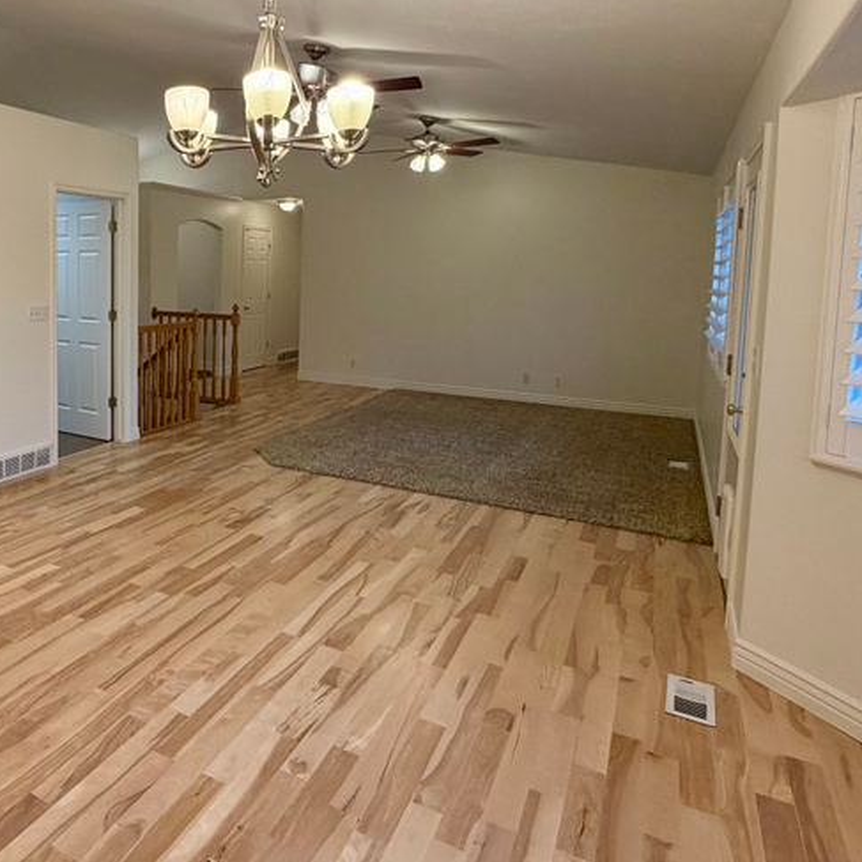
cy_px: 326
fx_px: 733
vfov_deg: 60.2
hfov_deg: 56.9
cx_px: 186
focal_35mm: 26
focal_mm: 2.22
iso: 160
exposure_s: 1/120
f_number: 2.2
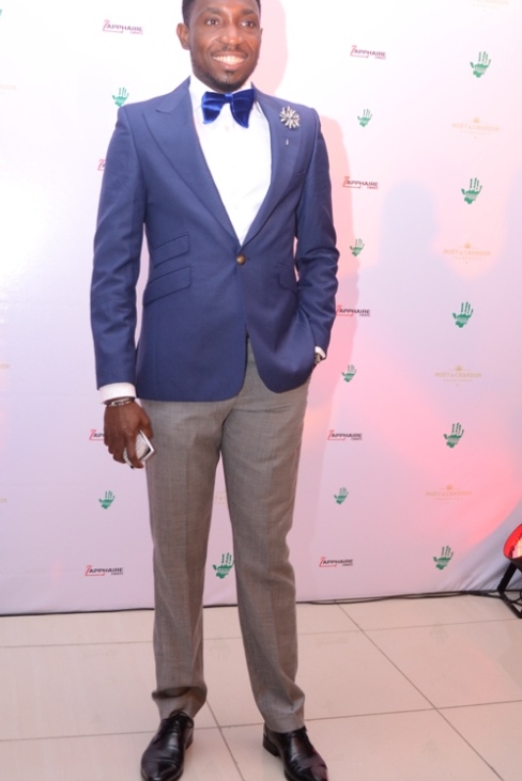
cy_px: 377
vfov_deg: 41.1
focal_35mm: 48
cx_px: 294
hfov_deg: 28.1
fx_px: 1043
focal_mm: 26
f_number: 4.5
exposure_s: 1/40
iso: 800
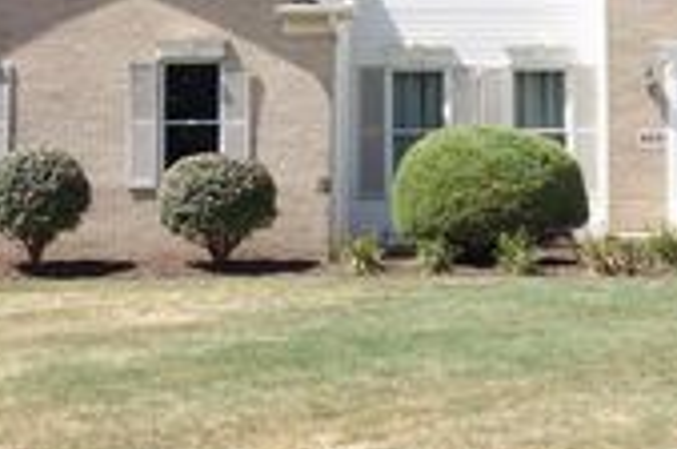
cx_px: 457
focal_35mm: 89
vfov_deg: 14.9
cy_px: -42
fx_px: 1671
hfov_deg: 22.8
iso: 125
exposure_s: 1/200
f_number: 5.6
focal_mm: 11.32
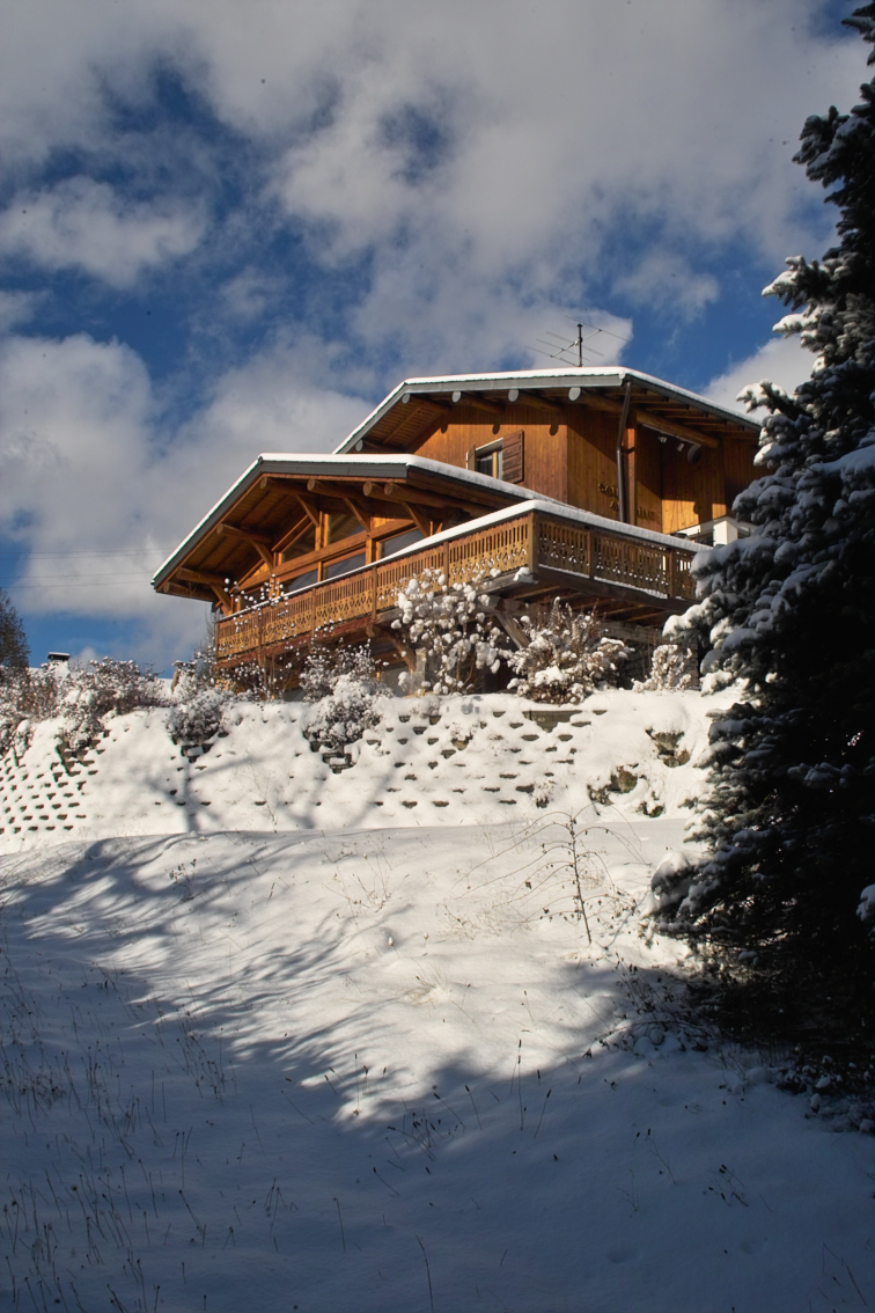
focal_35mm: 31
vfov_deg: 60.3
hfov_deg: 42.3
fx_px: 1130
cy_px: 656
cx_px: 438
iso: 100
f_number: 11
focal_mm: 18
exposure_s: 1/400
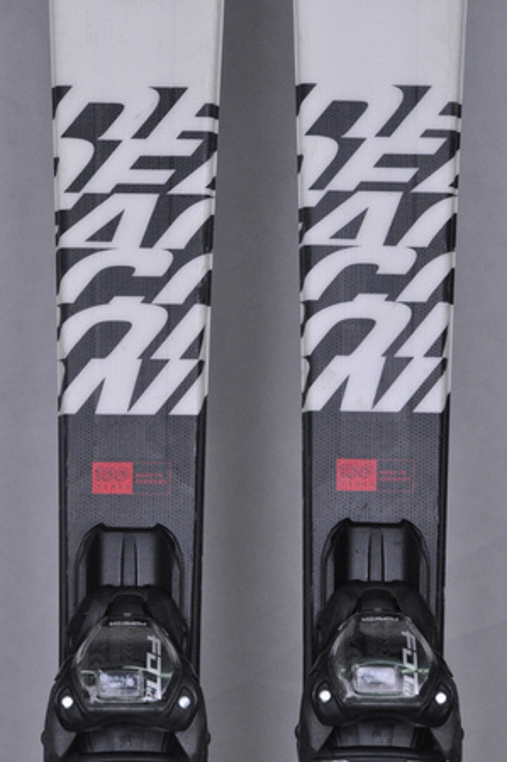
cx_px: 254
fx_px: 3335
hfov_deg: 8.7
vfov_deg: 13.1
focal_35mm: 158
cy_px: 381
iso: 3200
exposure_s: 1/125
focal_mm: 105
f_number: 11
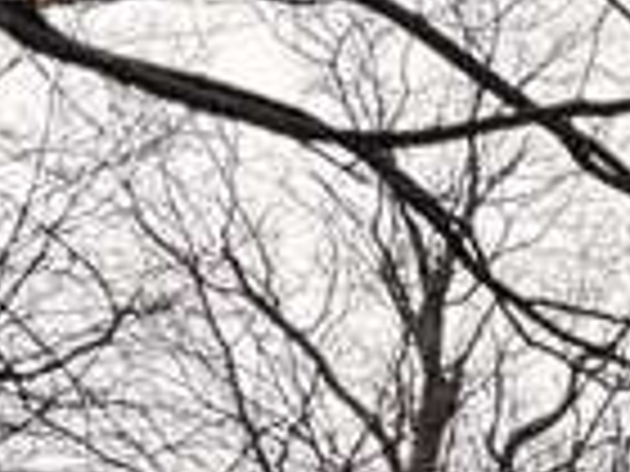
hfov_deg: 9.4
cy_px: 1533
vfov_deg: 7.3
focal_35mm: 175
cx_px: 1755
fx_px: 3185
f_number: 1.78
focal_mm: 6.76
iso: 100
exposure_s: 1/4167
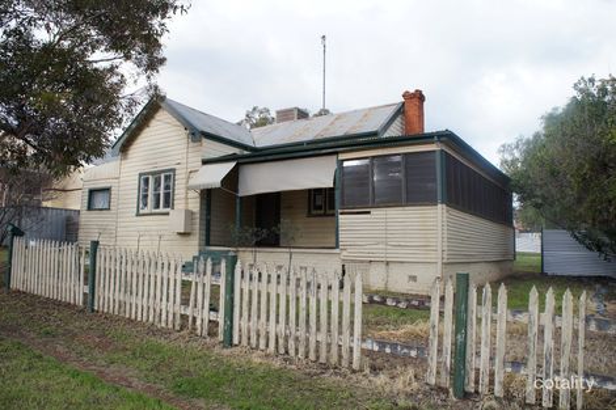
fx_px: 462
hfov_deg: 67.4
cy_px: 205
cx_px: 308
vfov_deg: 47.9
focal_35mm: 27
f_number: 5.6
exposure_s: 1/320
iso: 200
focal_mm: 18
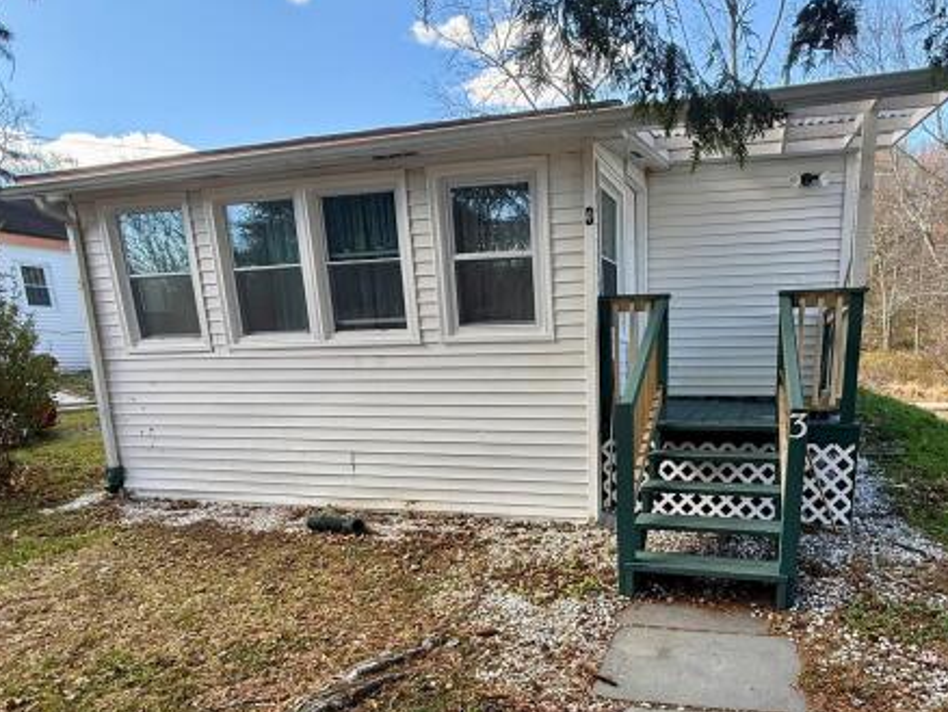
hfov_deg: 72.2
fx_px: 630
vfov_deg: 57.1
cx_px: 615
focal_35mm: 23
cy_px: 496
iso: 50
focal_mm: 2.22
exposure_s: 1/179
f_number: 2.2
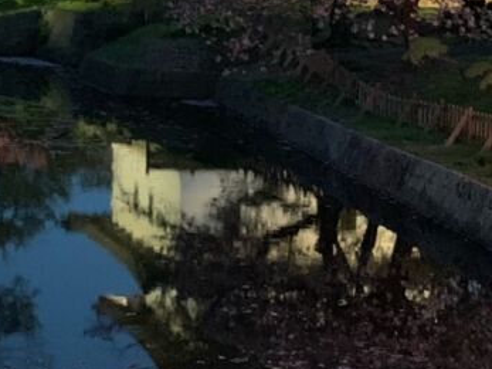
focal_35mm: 111
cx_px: 452
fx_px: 1577
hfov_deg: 17.4
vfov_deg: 13.3
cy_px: 143
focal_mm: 4.25
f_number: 1.8
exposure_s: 1/24
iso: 640
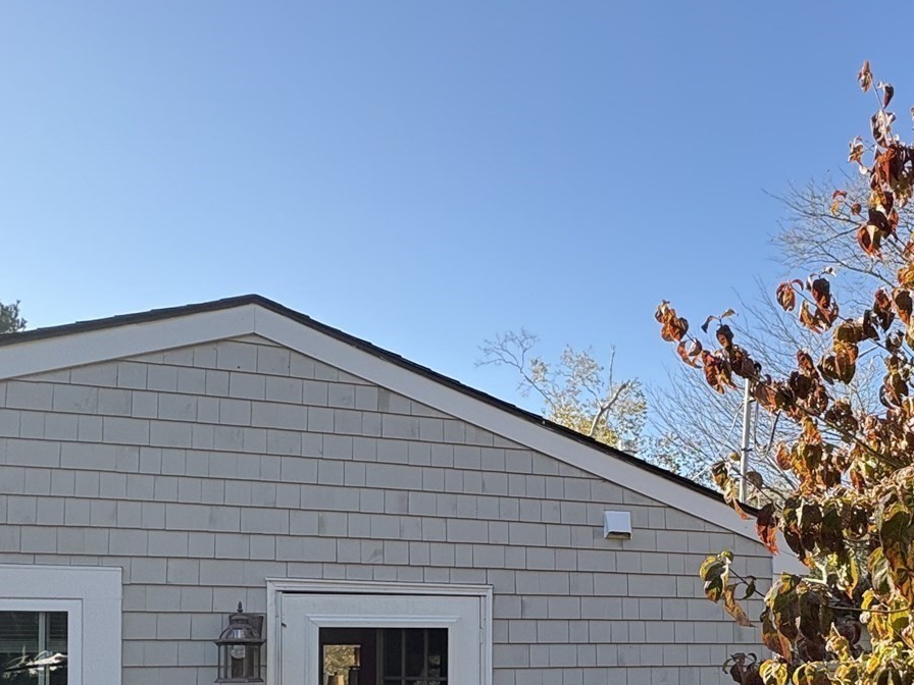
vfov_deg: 40.2
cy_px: 641
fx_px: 845
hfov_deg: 52.6
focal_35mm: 32
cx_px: 749
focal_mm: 2.22
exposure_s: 1/456
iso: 64
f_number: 2.2
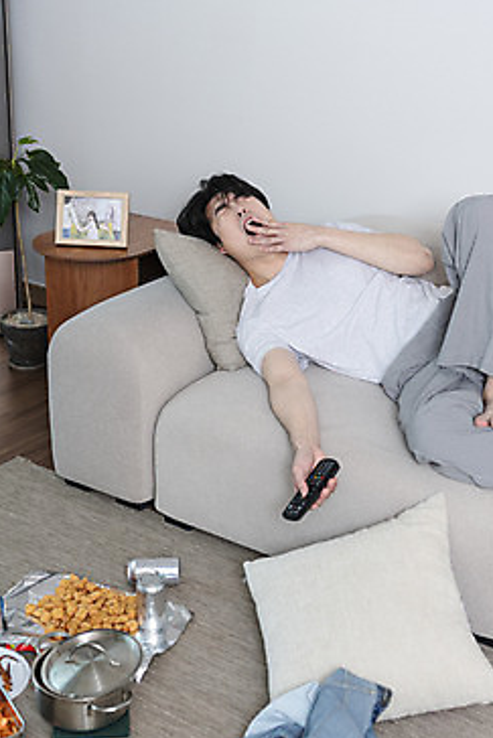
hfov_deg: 24.6
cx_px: 267
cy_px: 369
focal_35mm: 55
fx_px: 1129
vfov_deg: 36.2
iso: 200
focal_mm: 50
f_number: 4
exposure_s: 1/125
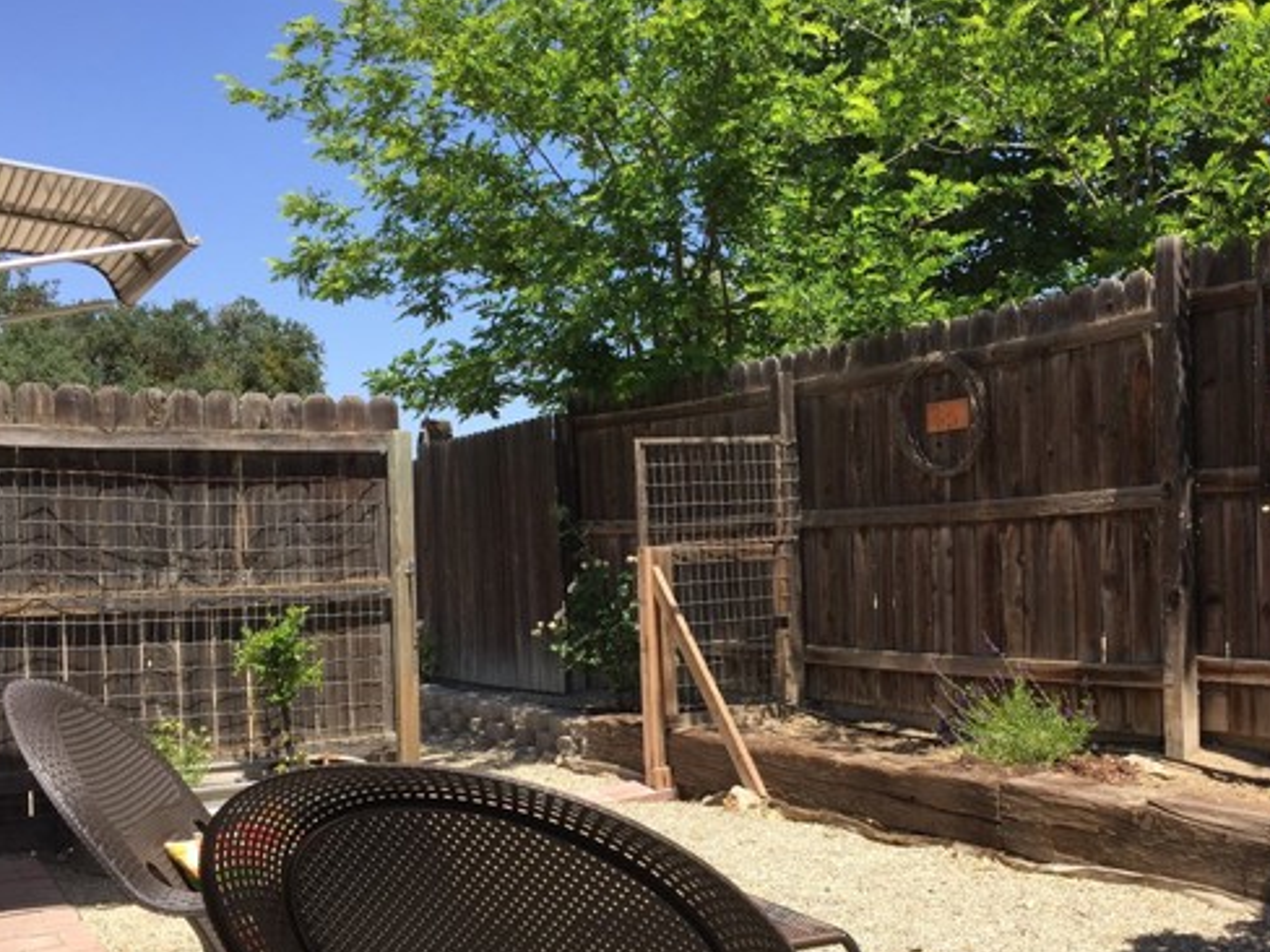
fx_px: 1394
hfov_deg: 48.8
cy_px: 570
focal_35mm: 38
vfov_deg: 37.6
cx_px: 723
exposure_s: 1/1041
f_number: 2.2
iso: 32
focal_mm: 4.15
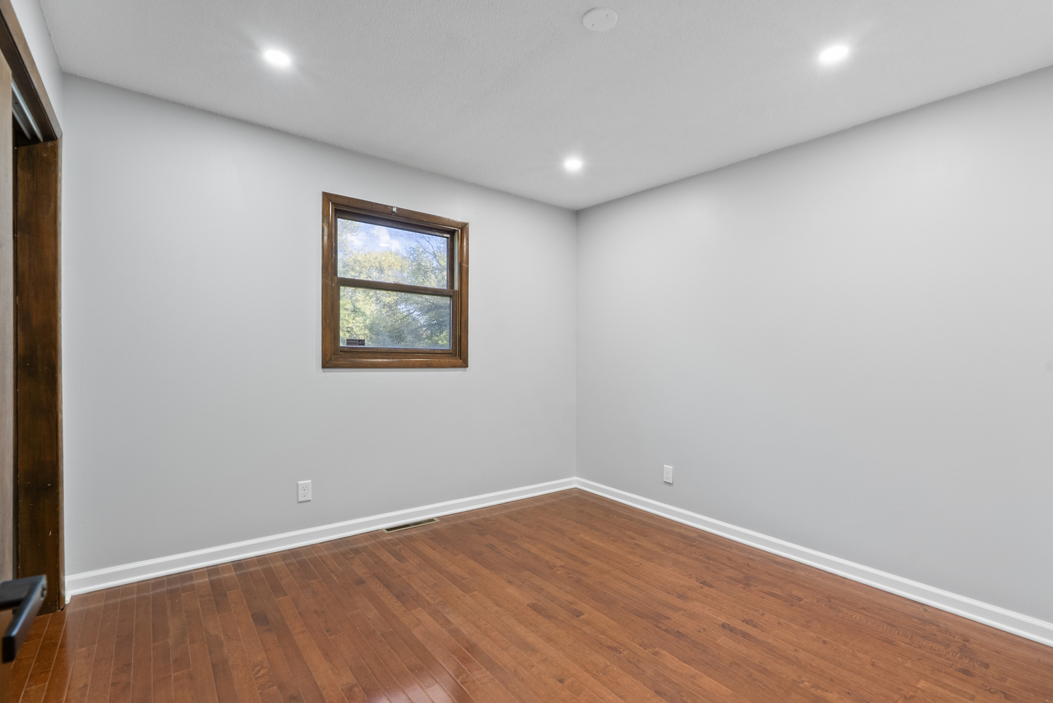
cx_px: 526
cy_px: 352
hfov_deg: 96.7
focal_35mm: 16
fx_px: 468
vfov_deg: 73.8
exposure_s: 1
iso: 400
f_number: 9
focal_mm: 16
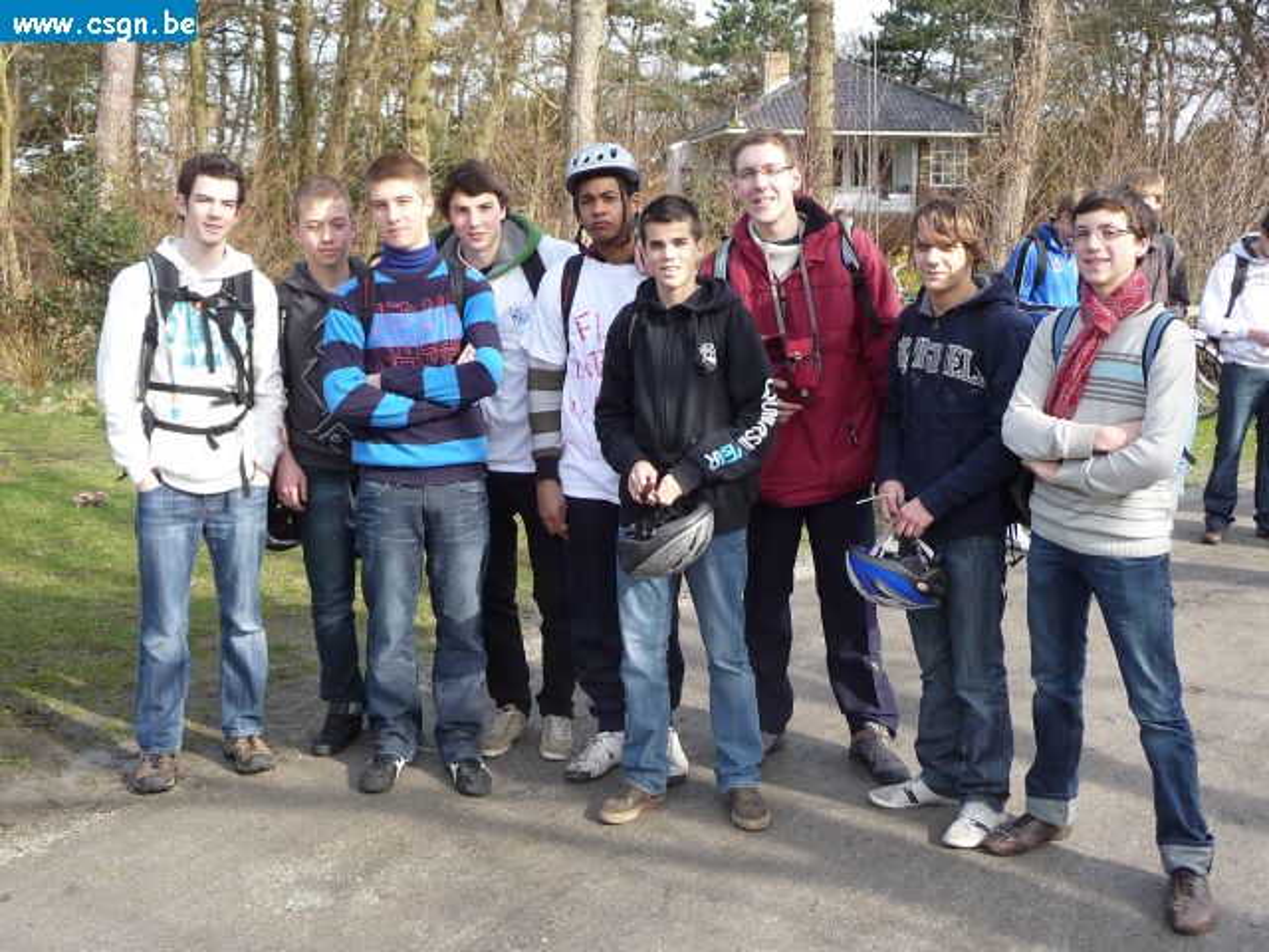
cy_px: 476
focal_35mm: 41
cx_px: 634
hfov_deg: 45.8
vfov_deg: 35.1
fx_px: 1503
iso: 100
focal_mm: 5
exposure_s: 1/200
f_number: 3.4
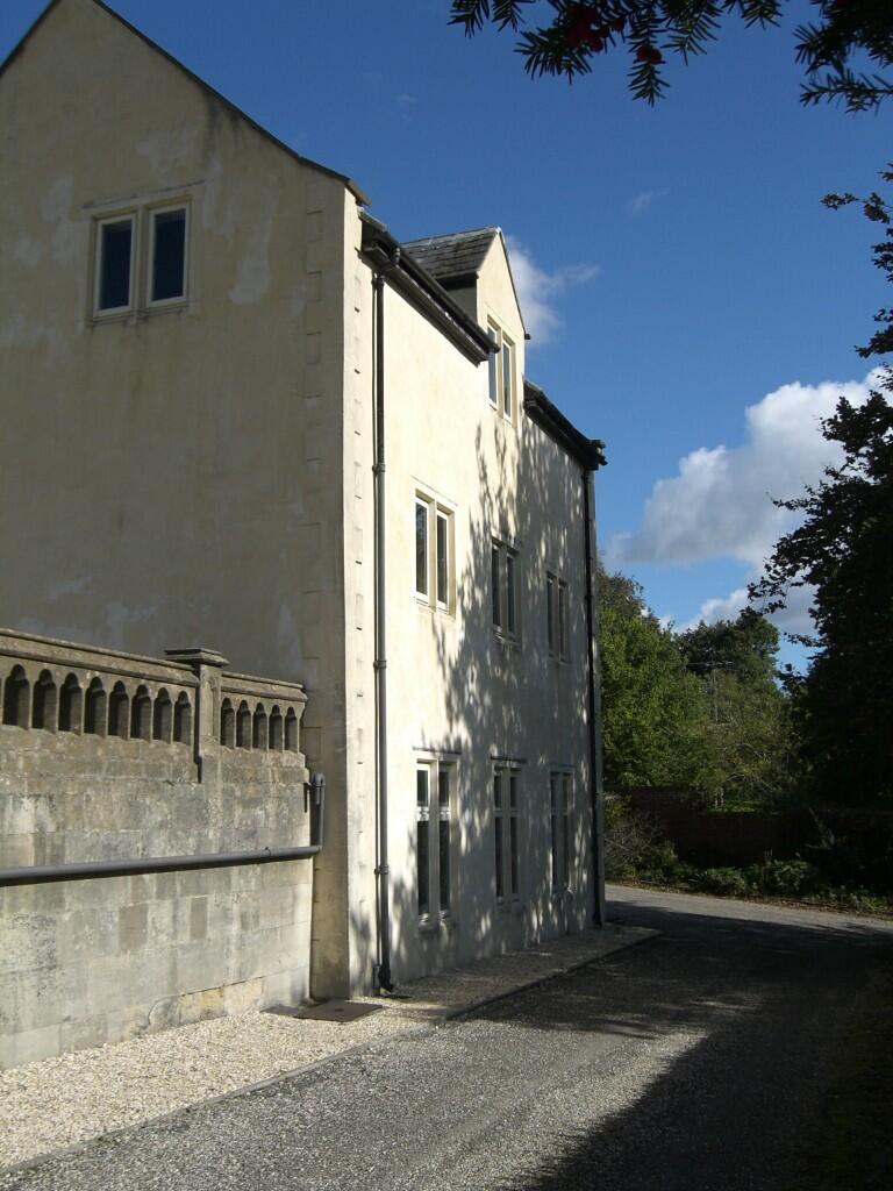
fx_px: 1307
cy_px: 596
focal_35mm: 38
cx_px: 446
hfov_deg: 37.7
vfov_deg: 49.0
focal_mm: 7.9
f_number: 8
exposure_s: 1/250
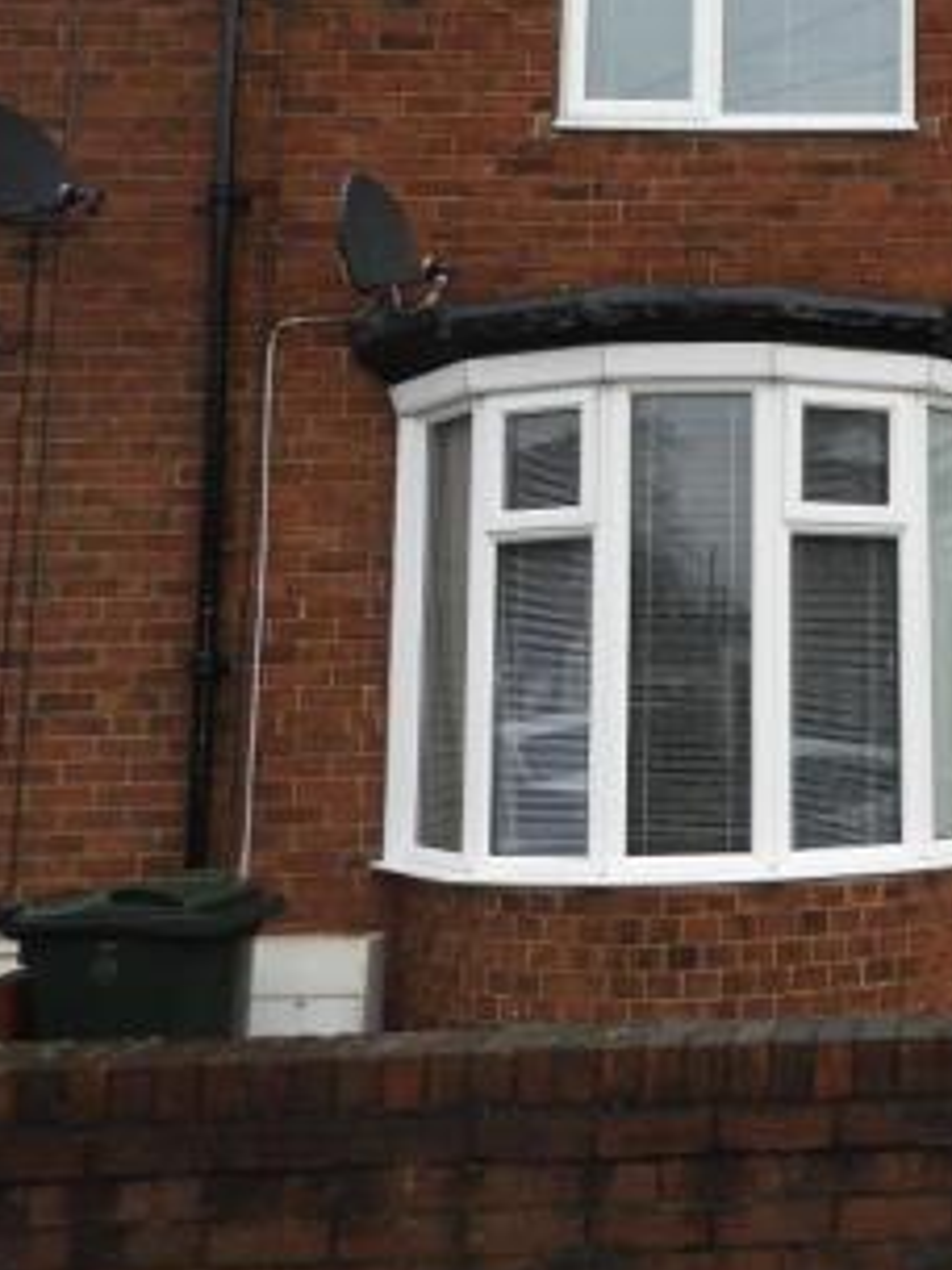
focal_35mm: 46
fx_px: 1687
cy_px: 428
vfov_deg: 40.7
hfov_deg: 28.7
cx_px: 1033
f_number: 3.3
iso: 100
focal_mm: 4.3
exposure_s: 1/320
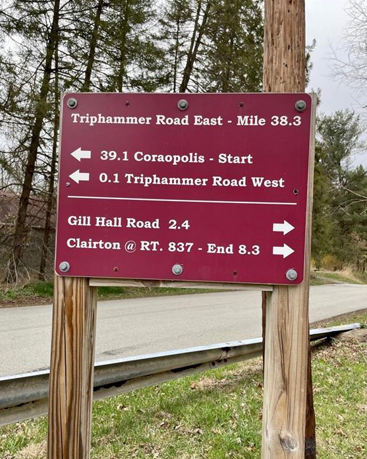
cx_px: 183
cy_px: 247
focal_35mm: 28
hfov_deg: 51.5
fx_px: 380
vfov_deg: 62.1
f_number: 1.6
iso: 32
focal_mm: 4.2
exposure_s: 1/535
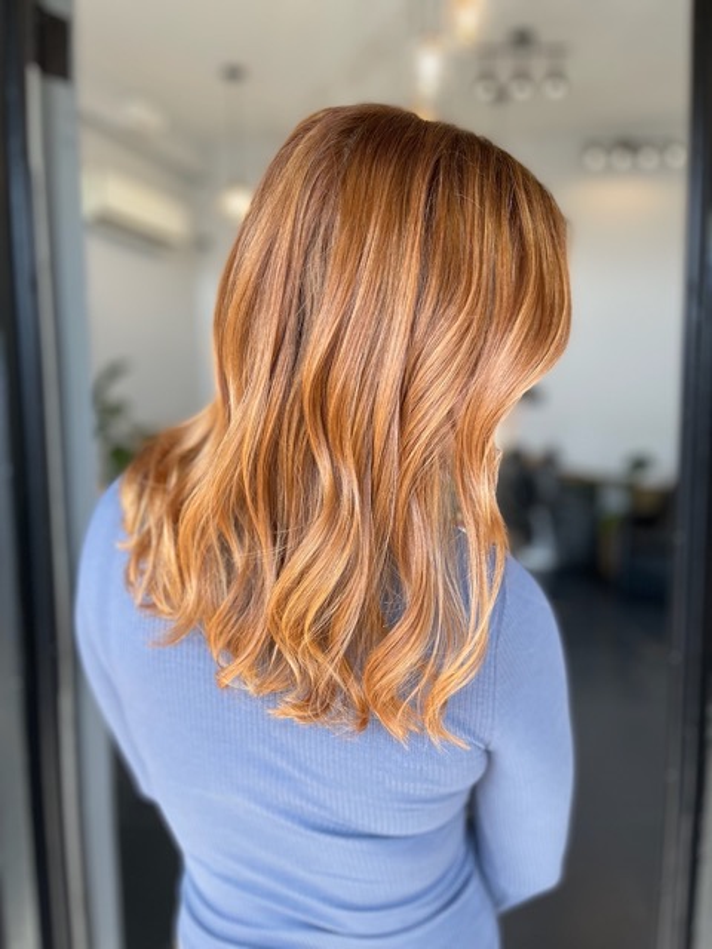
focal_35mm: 26
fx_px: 713
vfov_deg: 67.3
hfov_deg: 53.1
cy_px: 474
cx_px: 356
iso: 40
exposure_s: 1/242
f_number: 1.6
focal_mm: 5.1
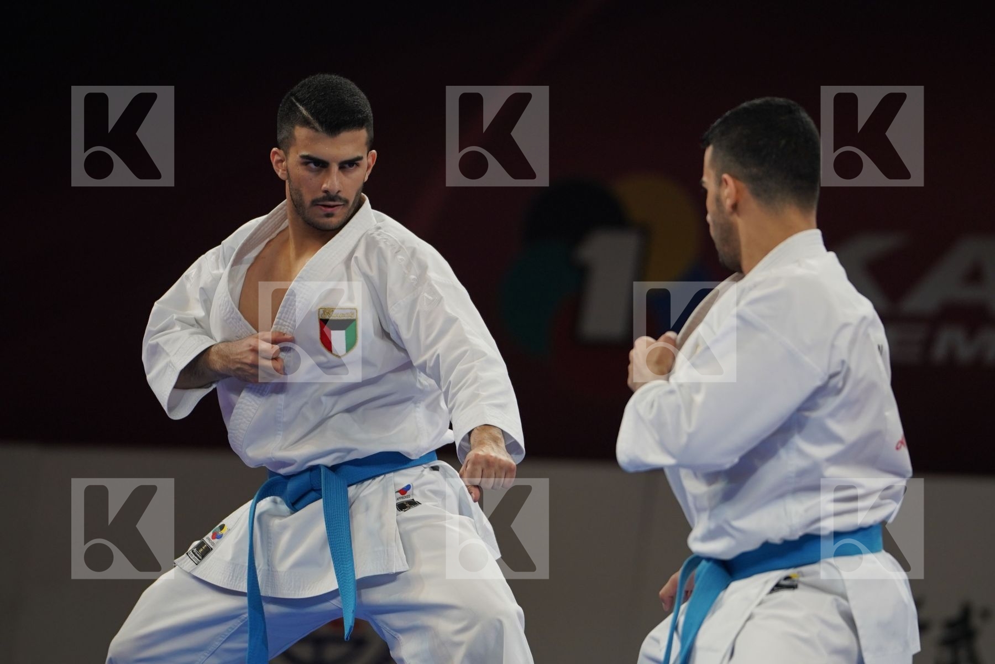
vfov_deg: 4.6
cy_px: 332
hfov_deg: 6.9
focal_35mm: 300
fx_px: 8291
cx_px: 498
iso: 640
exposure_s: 1/500
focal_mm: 200
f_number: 2.8
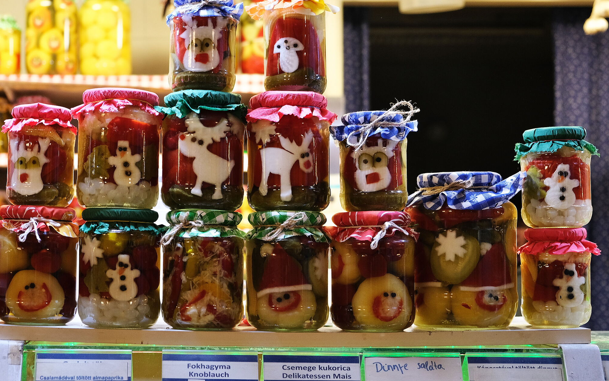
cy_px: 173
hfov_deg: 35.7
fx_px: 946
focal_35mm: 57
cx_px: 293
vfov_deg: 22.7
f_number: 3.6
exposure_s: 1/30
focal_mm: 31.5
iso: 800
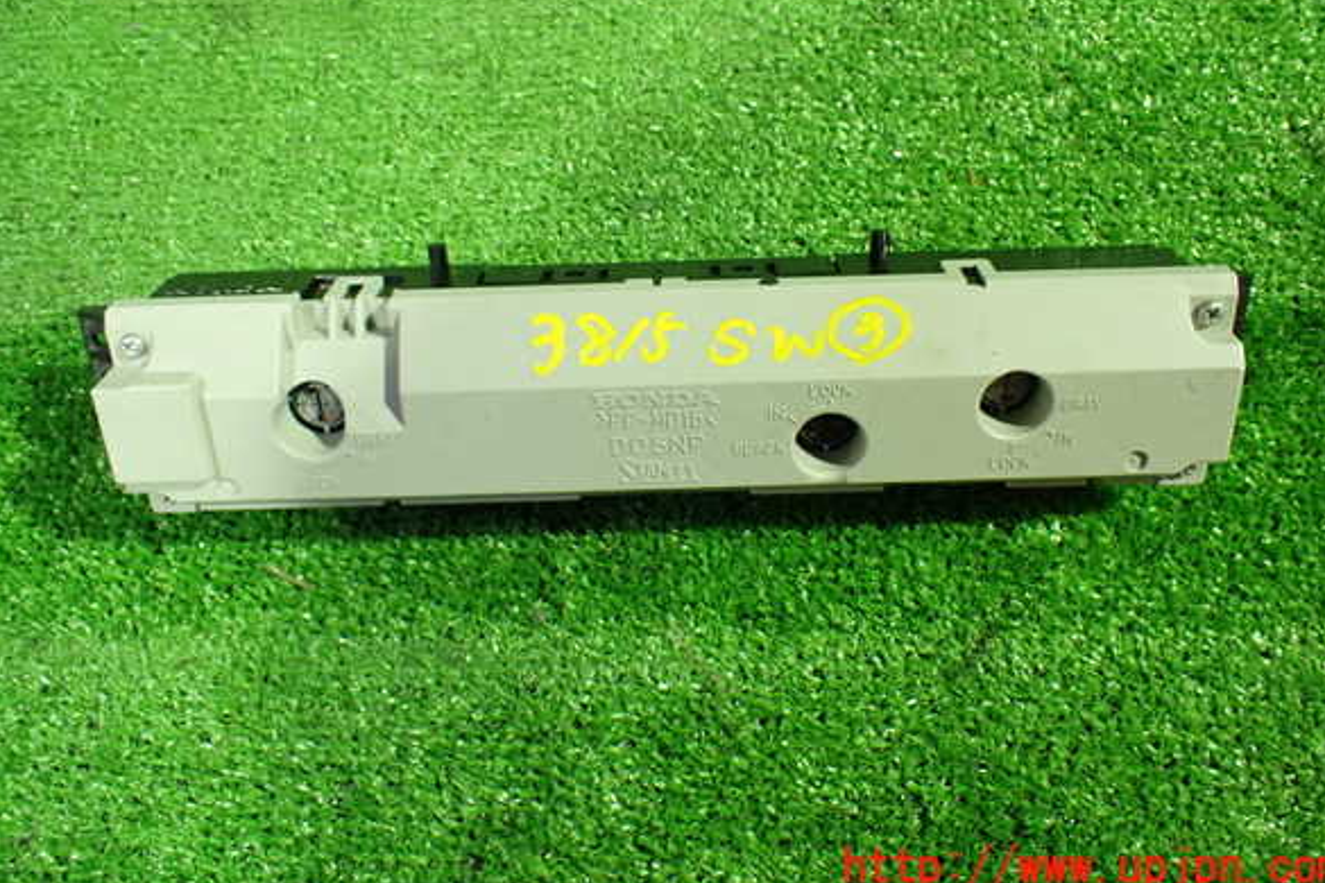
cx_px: 675
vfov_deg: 41.0
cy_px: 387
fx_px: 1178
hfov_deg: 58.7
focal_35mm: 32
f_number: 2.3
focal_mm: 5.4
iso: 800
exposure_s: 1/30
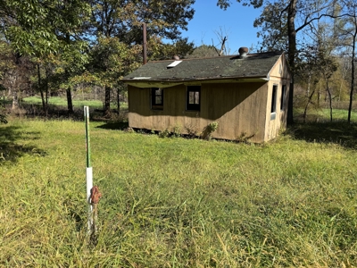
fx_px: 248
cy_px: 134
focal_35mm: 24
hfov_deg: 71.6
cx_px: 178
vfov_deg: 56.8
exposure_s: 1/2703
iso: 80
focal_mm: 6.76
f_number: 1.78
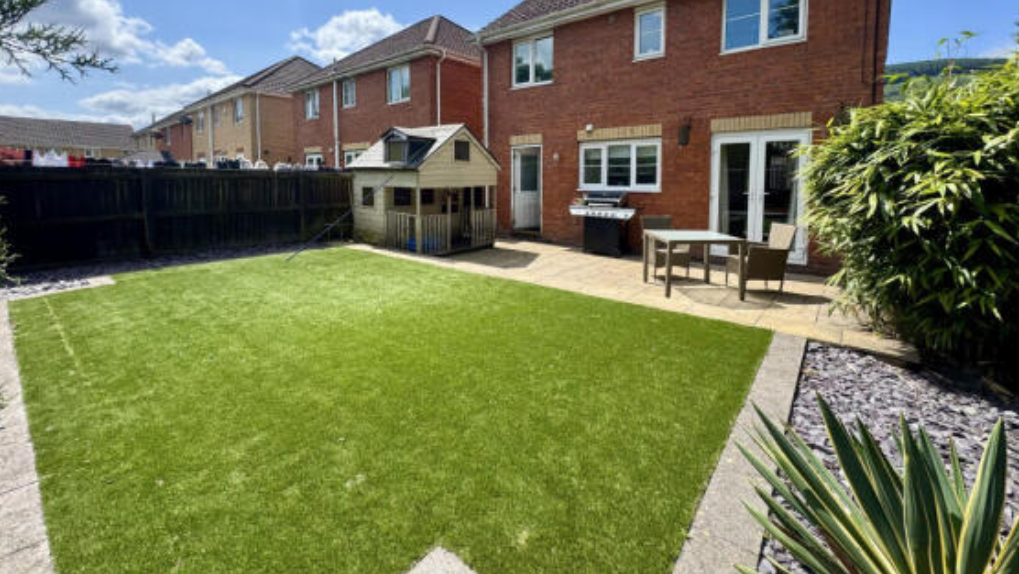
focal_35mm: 16
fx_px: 432
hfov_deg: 99.3
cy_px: 204
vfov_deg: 65.8
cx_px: 492
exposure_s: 1/1034
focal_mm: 2.22
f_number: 2.2
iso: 50
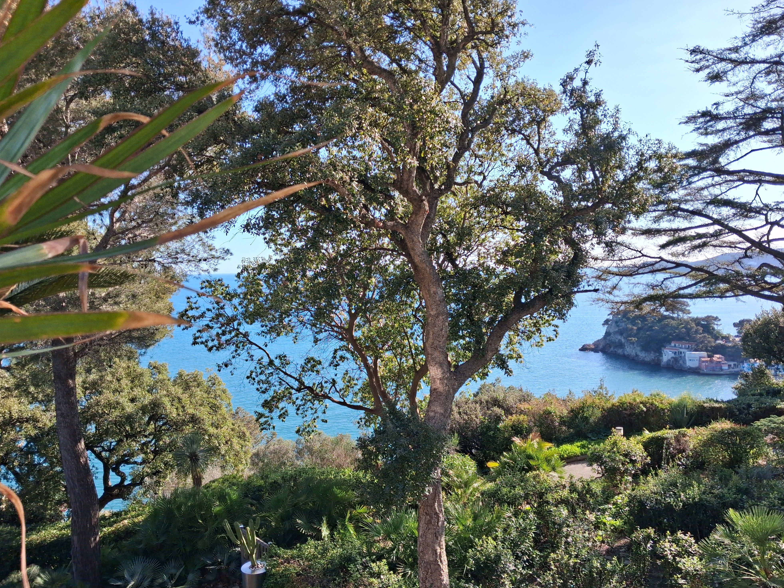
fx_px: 634
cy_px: 292
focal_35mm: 28
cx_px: 388
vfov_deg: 49.7
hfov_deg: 63.4
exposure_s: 1/405
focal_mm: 4
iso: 25
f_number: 1.8
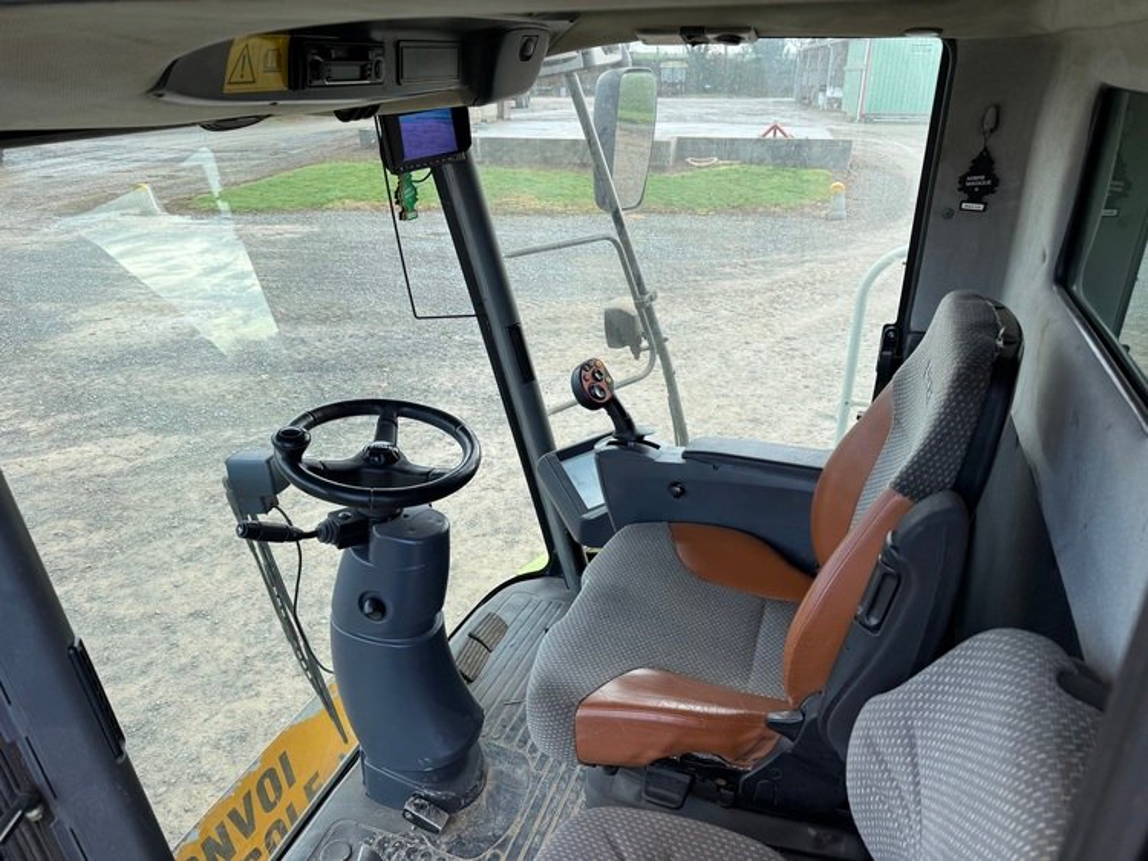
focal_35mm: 24
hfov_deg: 71.6
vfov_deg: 56.8
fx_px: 796
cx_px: 574
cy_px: 430
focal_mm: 6.76
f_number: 1.78
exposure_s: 1/368
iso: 80
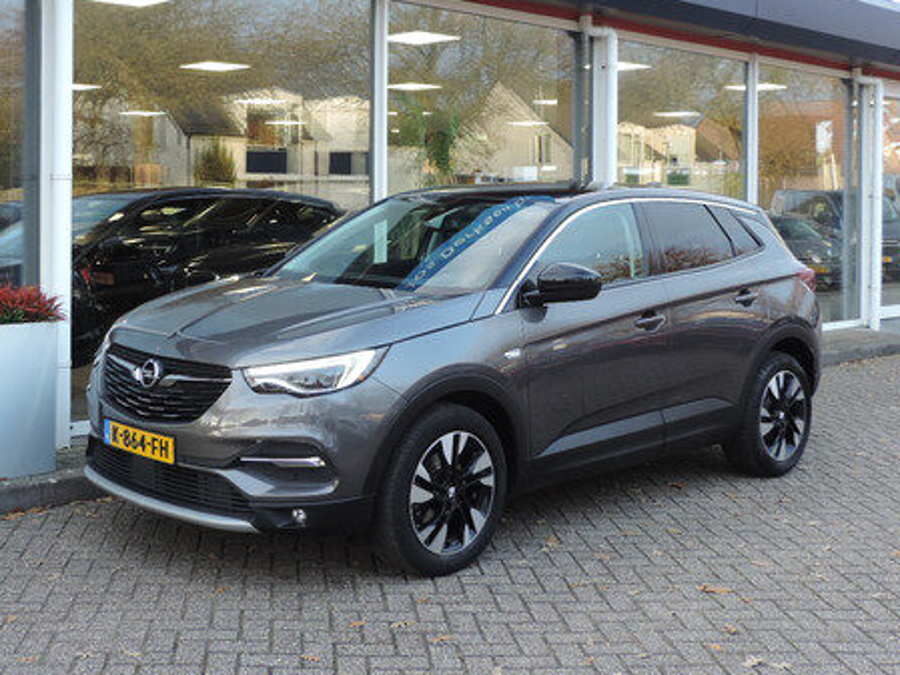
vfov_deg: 30.6
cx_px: 355
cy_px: 218
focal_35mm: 47
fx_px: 1222
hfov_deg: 40.2
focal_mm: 5.8
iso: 160
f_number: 3.2
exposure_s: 1/50
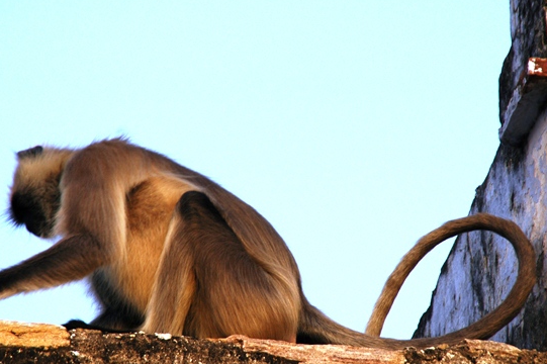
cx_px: 271
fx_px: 5391
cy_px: 202
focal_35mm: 355
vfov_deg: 3.9
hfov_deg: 5.8
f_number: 9
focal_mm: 200
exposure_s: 1/250
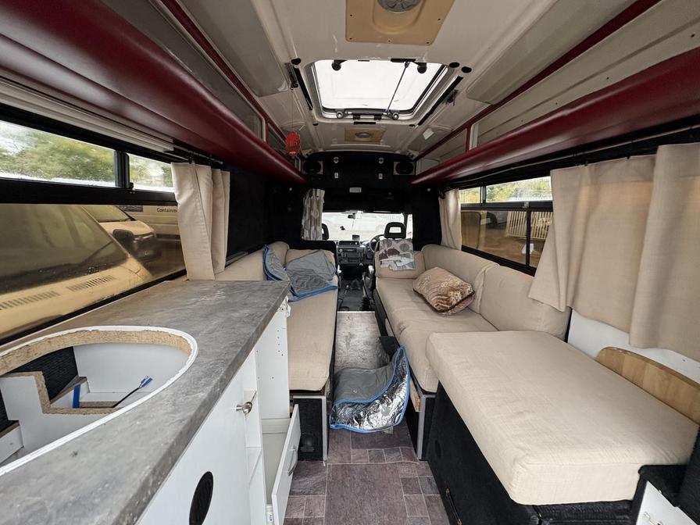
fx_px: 283
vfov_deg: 85.7
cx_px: 350
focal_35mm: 14
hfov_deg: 102.1
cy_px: 262
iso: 250
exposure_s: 1/93
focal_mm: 2.22
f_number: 2.2
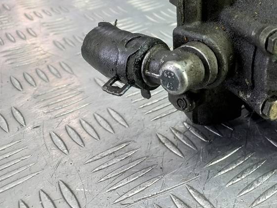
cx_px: 254
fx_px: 368
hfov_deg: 38.2
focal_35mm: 46
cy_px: 38
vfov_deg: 30.6
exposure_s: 1/50
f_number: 1.8
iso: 125
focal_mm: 4.6
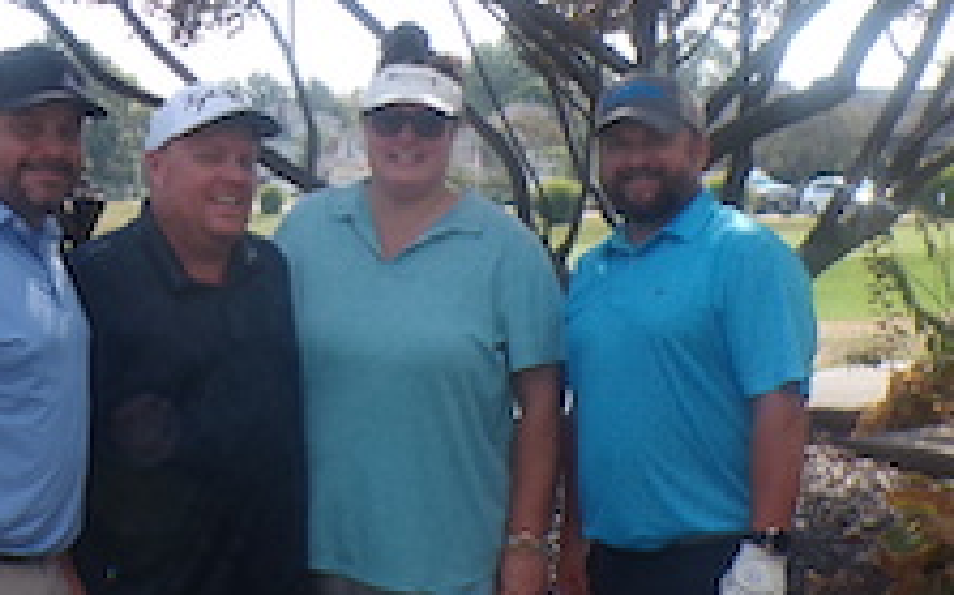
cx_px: 201
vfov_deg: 17.8
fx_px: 1897
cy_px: 304
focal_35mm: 73
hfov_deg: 27.7
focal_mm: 4.3
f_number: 3
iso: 100
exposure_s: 1/680
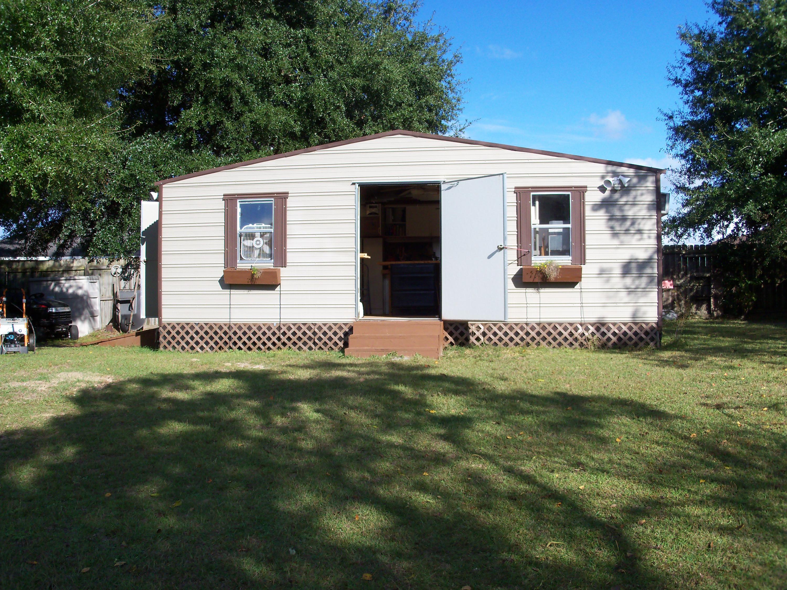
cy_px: 295
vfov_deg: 40.7
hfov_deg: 52.6
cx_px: 394
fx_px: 796
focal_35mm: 35
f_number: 3
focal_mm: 6.3
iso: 64
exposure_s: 1/800
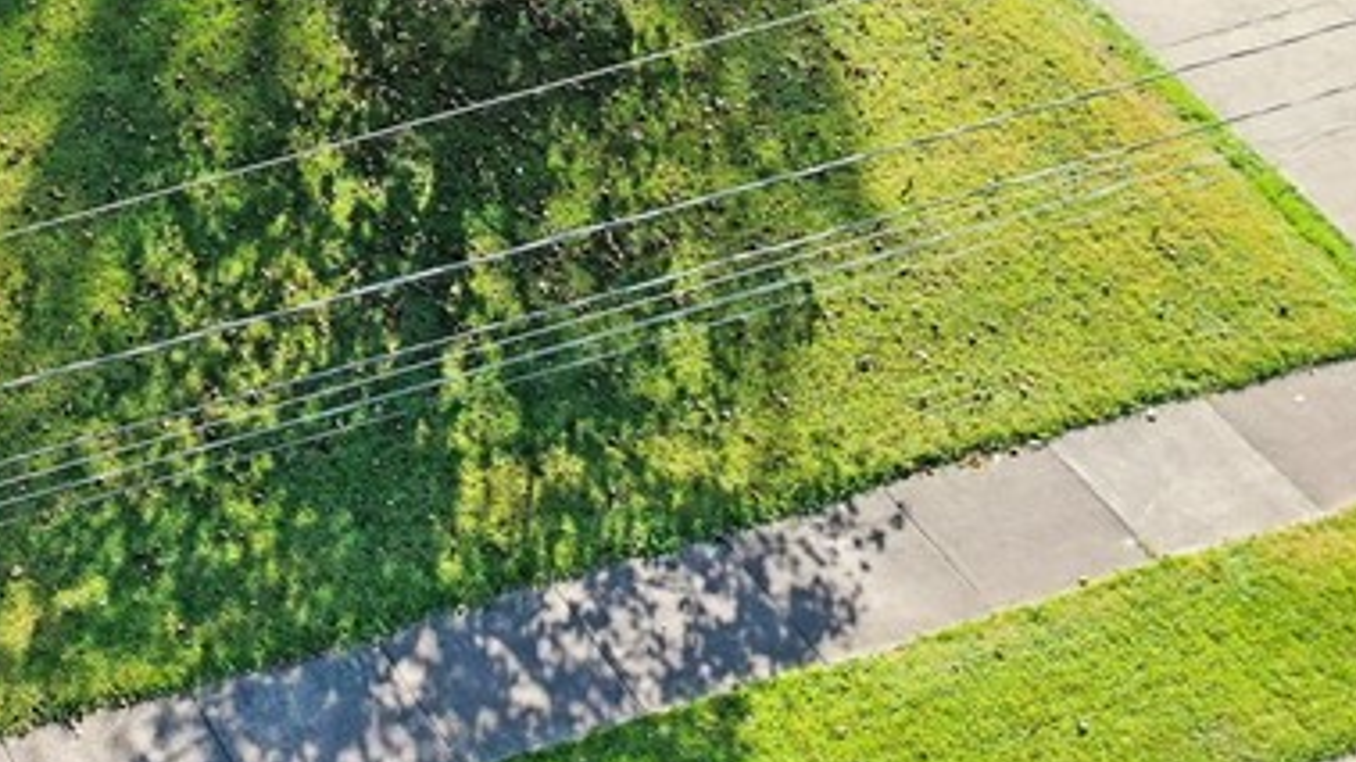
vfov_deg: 14.0
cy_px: -118
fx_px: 3020
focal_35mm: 84
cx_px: -172
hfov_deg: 23.6
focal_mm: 10.26
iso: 100
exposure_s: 1/120
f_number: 4
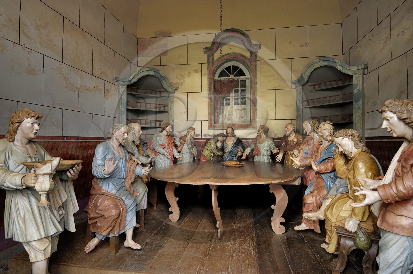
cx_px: 206
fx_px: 223
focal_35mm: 20
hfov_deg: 85.5
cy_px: 137
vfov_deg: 63.1
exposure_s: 10
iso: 100
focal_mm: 13
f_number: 7.1
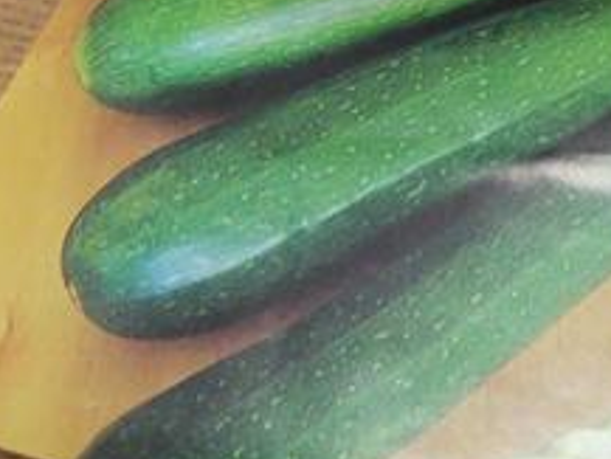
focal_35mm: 116
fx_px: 2049
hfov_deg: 13.9
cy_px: -141
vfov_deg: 12.4
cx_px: 1285
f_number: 1.7
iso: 163
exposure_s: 1/60
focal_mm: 4.75
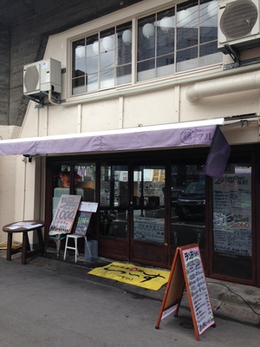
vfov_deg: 55.4
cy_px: 174
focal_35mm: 33
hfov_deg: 42.9
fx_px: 330
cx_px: 130
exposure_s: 1/475
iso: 50
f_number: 2.4
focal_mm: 4.12
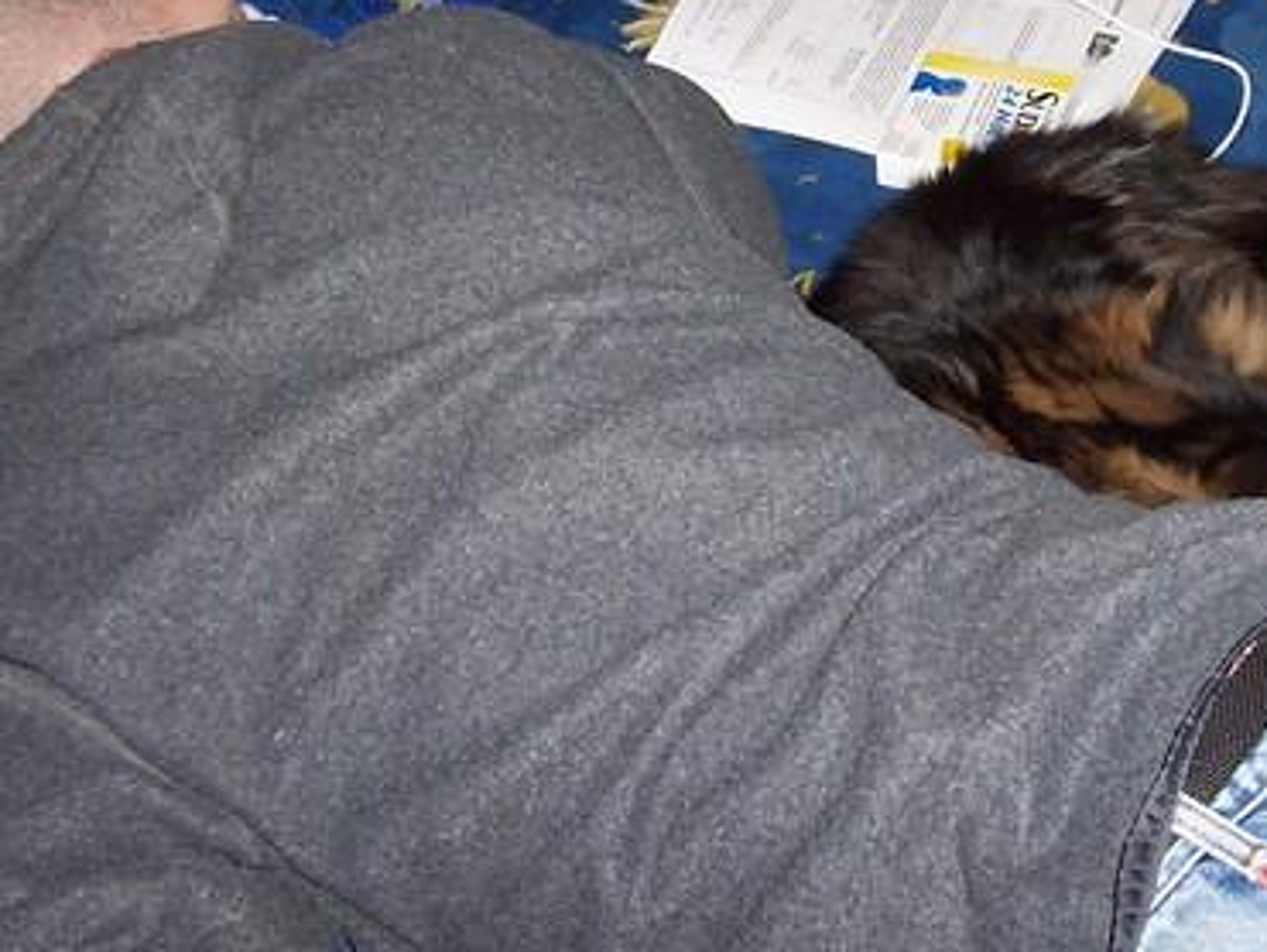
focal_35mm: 64
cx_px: 767
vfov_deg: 22.8
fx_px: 2344
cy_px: 295
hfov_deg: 30.2
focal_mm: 5.6
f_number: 2.8
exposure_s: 1/60
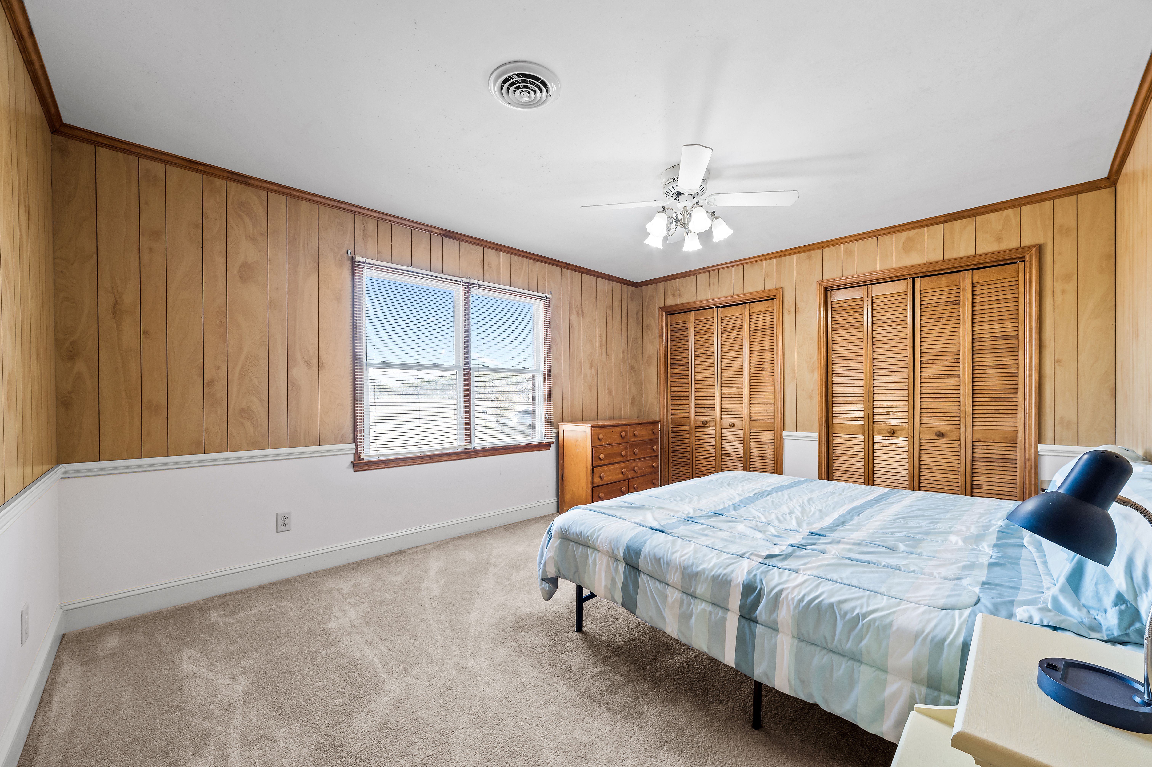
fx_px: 448
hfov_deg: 104.3
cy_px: 384
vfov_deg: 81.1
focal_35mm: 14
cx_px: 576
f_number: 8
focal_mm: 14
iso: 250
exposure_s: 1/4
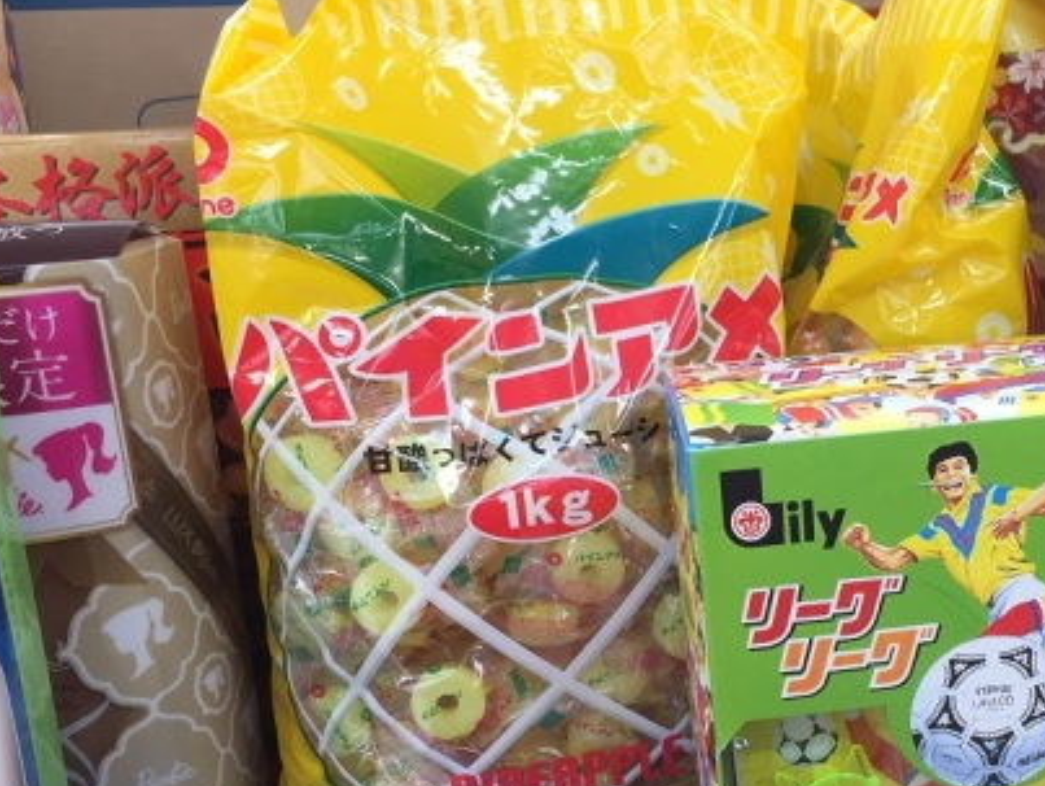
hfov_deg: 40.2
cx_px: 773
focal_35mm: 46
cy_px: 532
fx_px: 1390
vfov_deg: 31.3
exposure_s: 1/40
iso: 32
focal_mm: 4.15
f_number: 2.2
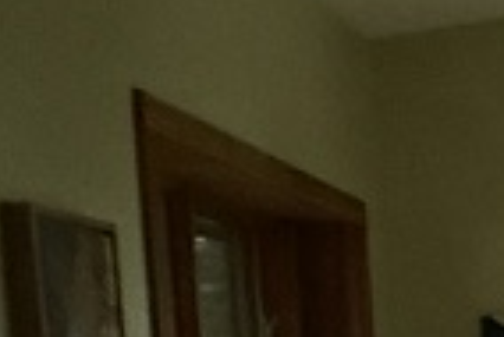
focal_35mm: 105
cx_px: 1746
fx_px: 1471
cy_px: 521
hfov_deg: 9.7
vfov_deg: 12.4
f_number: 2.2
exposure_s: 1/60
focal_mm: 2.22
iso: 800
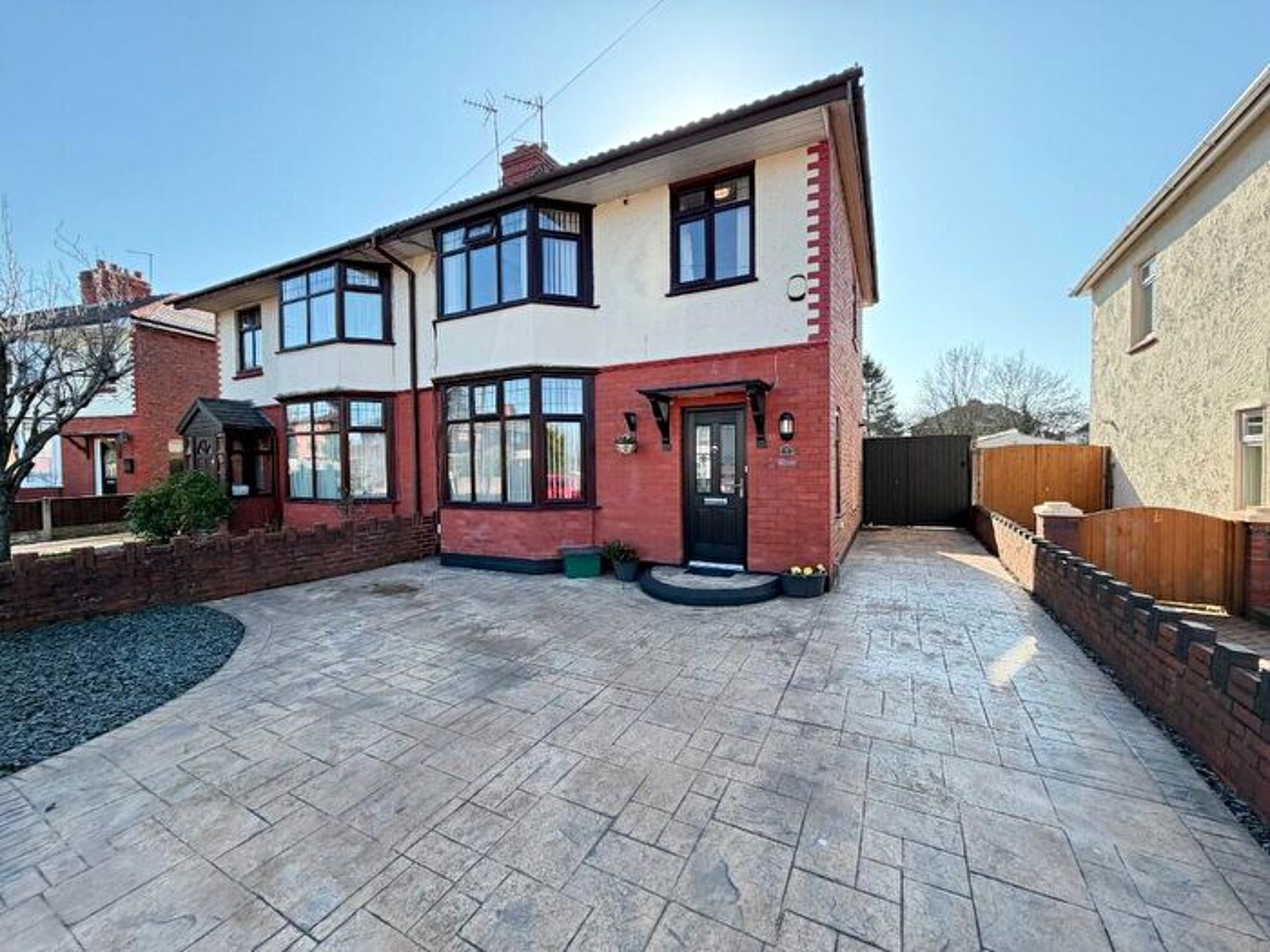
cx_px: 635
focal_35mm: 14
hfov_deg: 102.1
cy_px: 476
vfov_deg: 85.7
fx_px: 514
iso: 40
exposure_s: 1/502
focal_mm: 2.22
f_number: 2.2
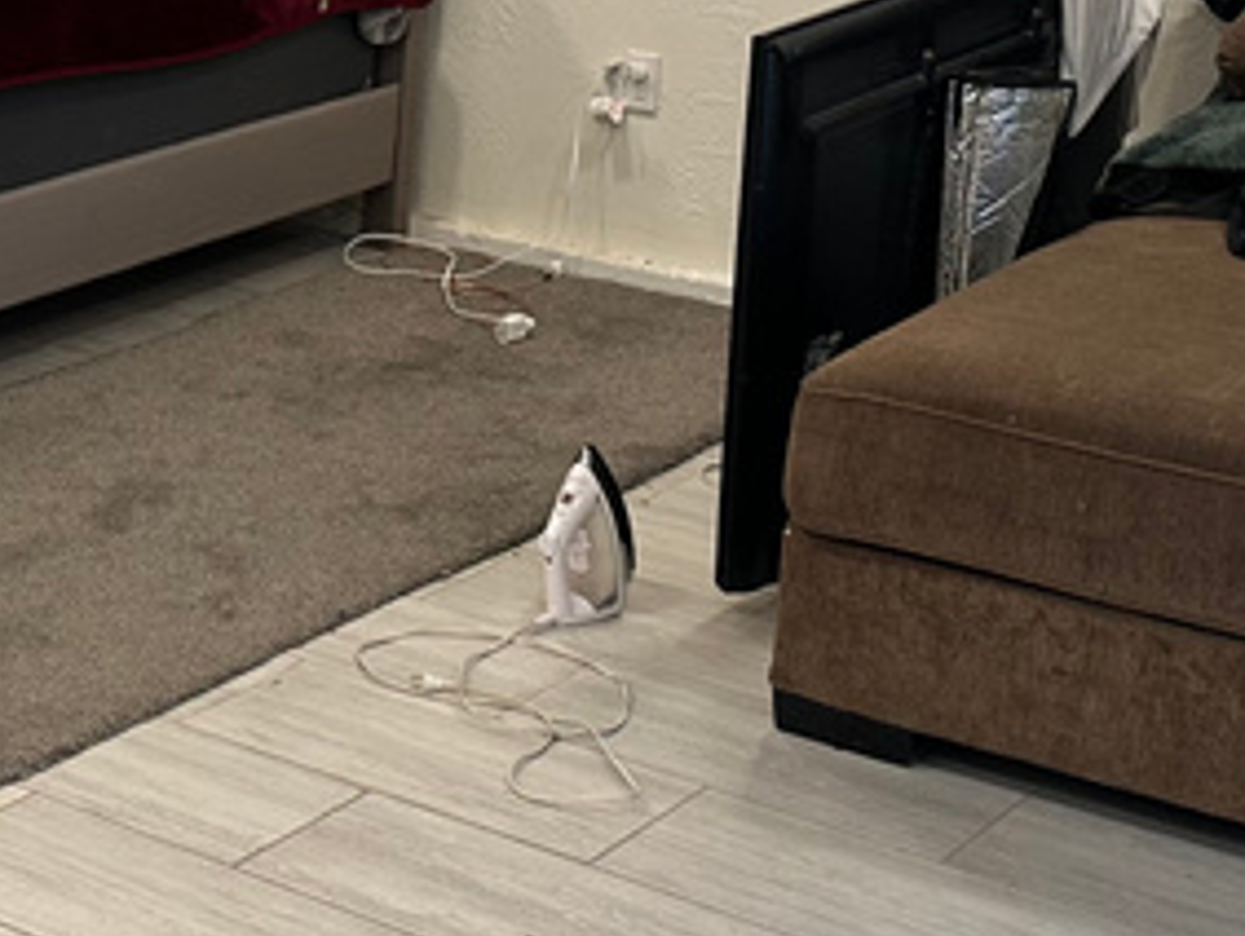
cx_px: 26
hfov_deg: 21.7
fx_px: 3132
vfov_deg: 16.9
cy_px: 225
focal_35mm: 87
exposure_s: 1/60
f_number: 1.78
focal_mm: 6.86
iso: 125
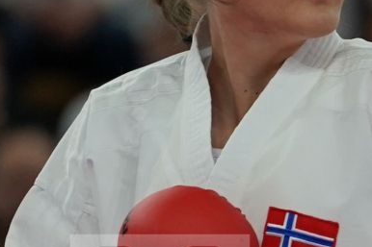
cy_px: 322
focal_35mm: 1400
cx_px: 487
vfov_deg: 1.0
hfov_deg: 1.5
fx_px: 14460
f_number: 2.8
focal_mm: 200
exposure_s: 1/1000
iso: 1250
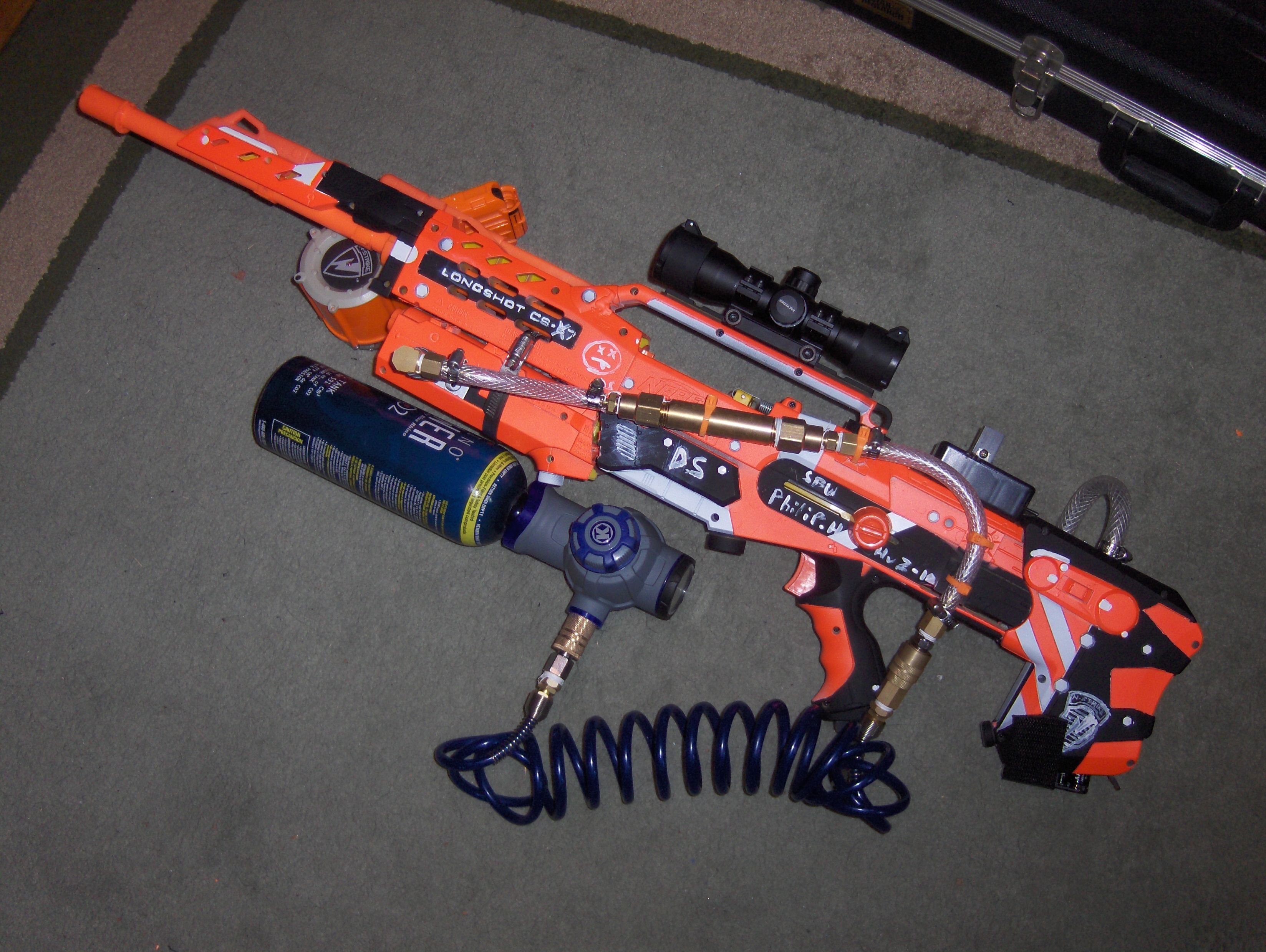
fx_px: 1282
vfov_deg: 40.8
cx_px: 633
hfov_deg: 52.6
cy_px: 476
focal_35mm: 35
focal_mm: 7.5
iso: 100
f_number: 2.8
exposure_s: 1/60
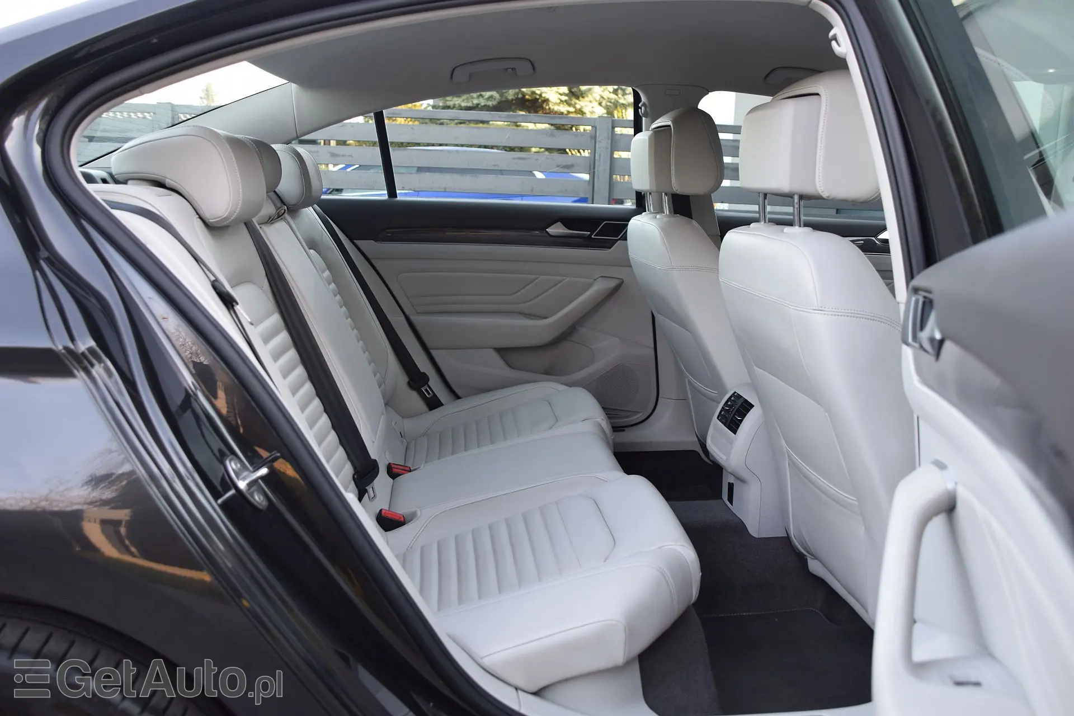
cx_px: 537
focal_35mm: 32
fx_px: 940
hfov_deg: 59.5
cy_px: 358
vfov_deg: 41.7
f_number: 4.5
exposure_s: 1/80
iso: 320
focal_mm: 21
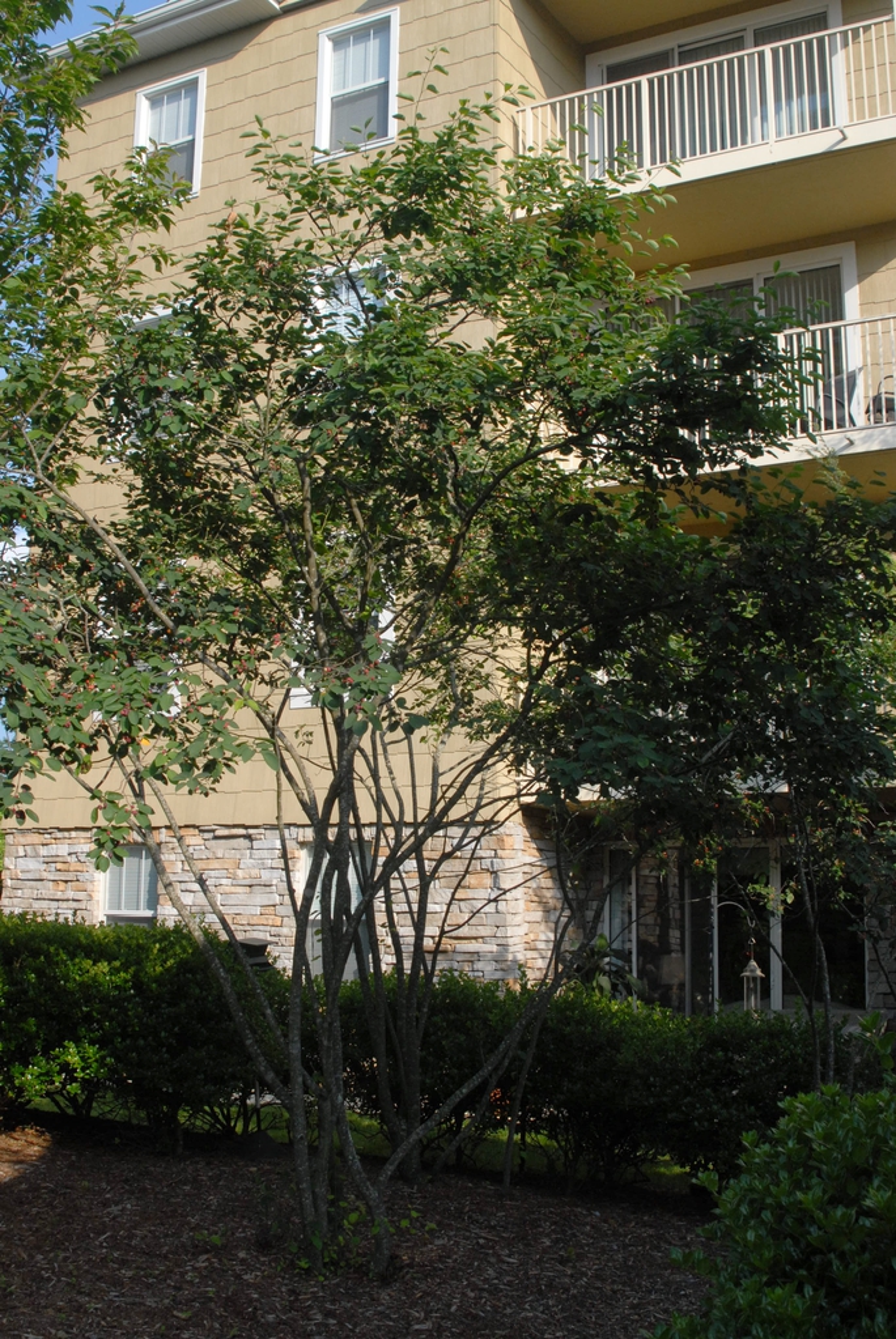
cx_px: 448
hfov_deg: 32.0
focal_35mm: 42
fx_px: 1564
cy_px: 670
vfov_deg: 46.4
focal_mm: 28
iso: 400
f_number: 9
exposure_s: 1/320
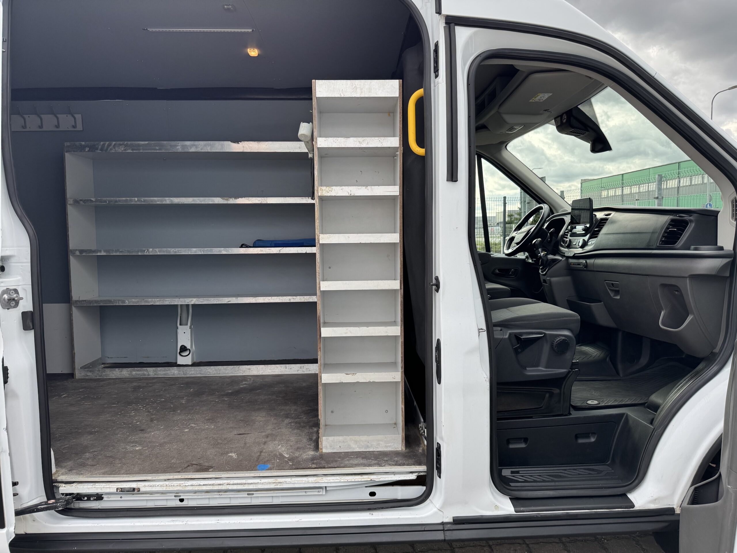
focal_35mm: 24
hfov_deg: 71.6
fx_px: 511
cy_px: 276
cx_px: 368
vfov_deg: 56.8
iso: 80
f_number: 1.78
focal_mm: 6.76
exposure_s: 1/832
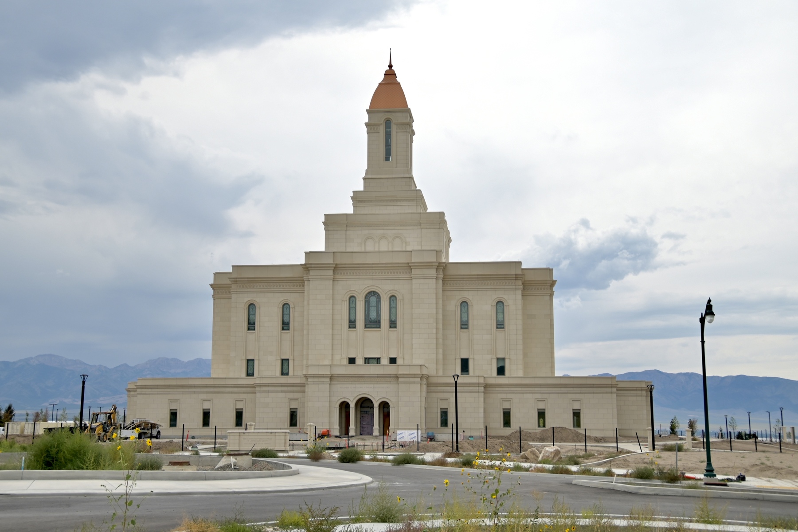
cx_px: 399
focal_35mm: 46
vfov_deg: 29.2
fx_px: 1020
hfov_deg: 42.7
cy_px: 266
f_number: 3.5
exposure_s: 1/320
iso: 100
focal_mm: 31
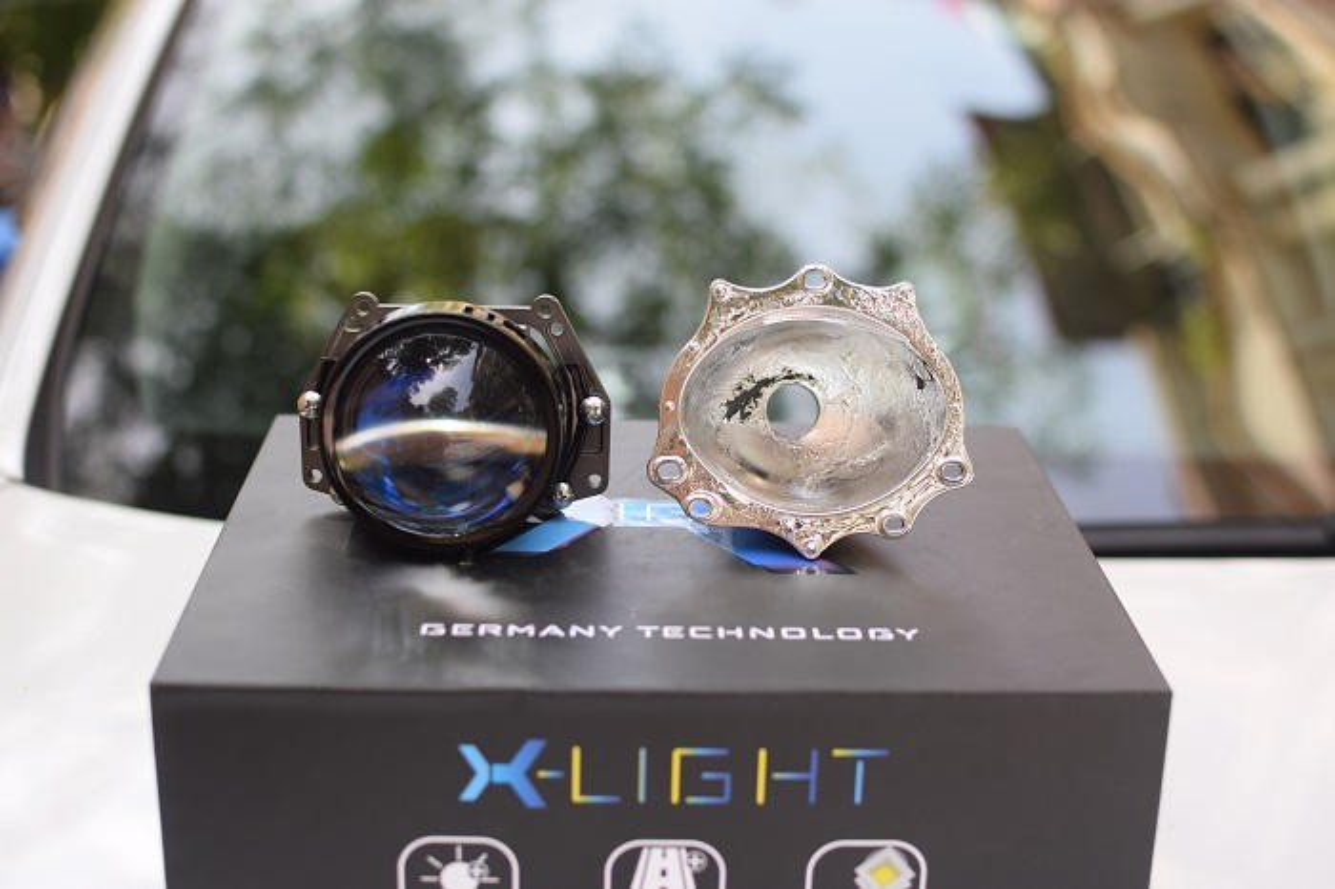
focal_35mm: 52
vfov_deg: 25.7
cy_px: 444
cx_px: 668
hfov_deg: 37.9
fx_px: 1946
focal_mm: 35
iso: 160
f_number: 2.5
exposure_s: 1/400
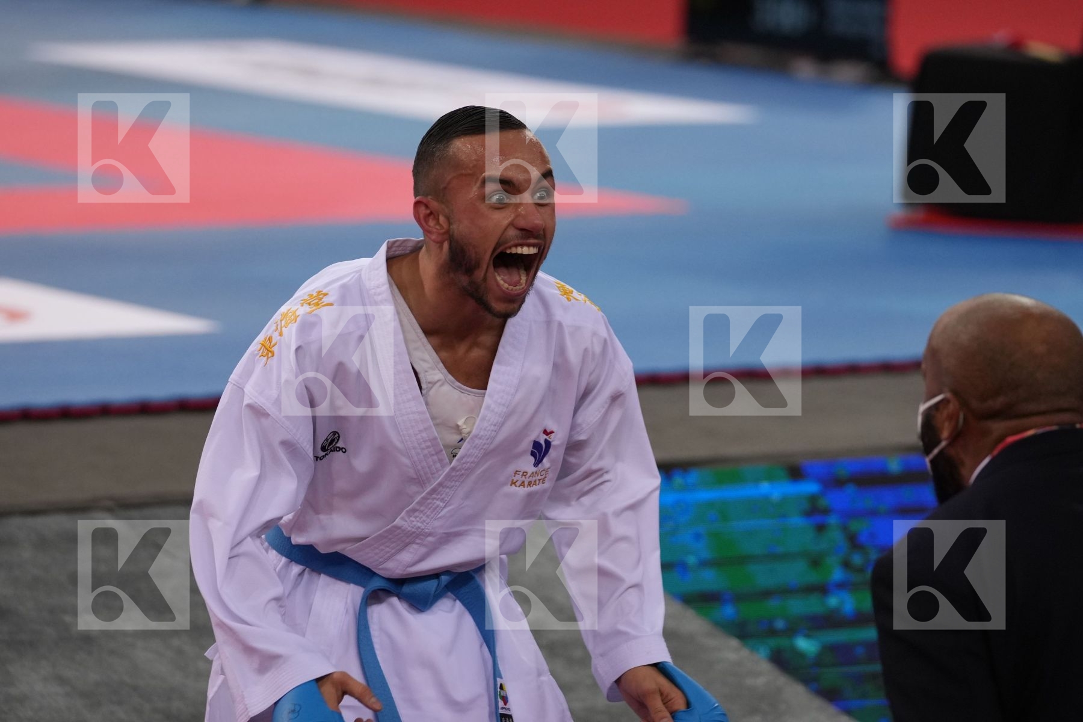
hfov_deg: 10.4
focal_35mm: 198
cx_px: 542
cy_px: 361
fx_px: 5956
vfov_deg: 6.9
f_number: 2.8
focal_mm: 132
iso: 1600
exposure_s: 1/1000
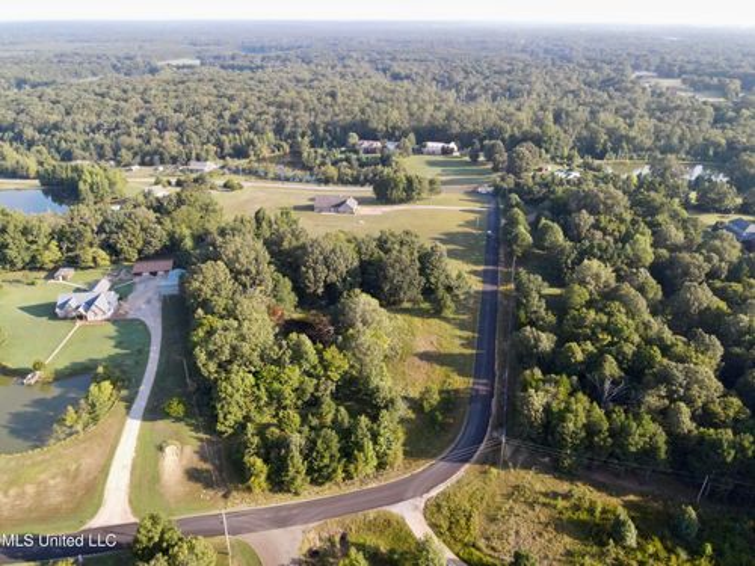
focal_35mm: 24
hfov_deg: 71.6
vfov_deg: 56.8
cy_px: 283
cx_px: 378
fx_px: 523
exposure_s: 1/1000
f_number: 2.8
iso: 800
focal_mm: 4.5
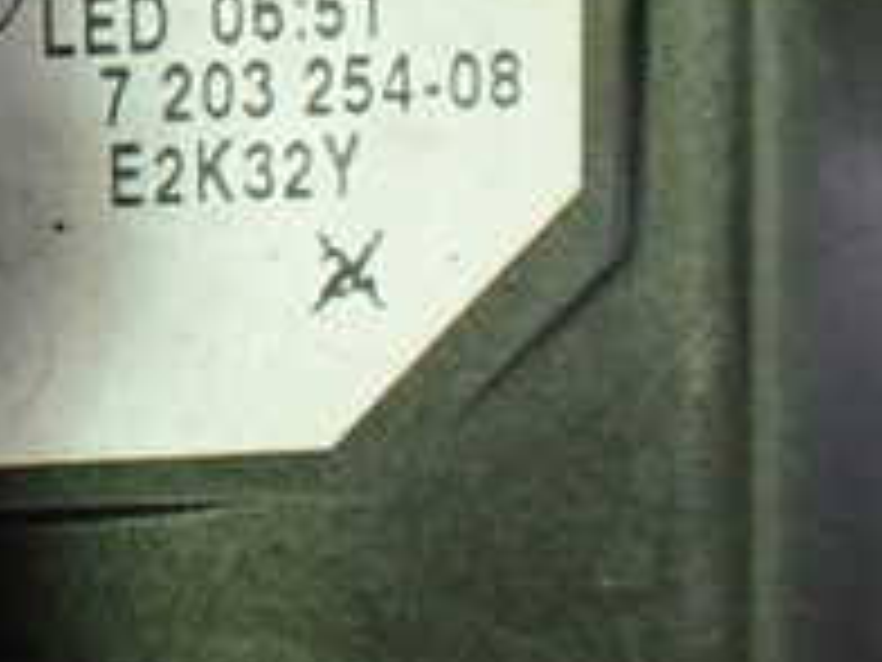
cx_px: -423
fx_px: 2344
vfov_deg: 15.6
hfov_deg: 18.9
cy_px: -59
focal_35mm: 92
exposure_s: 1/40
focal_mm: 5.4
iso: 800
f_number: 2.3
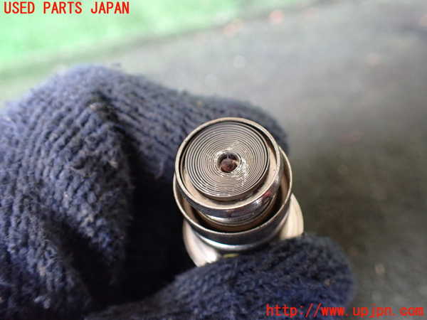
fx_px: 370
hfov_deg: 60.0
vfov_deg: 46.8
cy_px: 160
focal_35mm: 30
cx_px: 214
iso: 800
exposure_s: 1/60
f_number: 2.3
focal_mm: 5.4
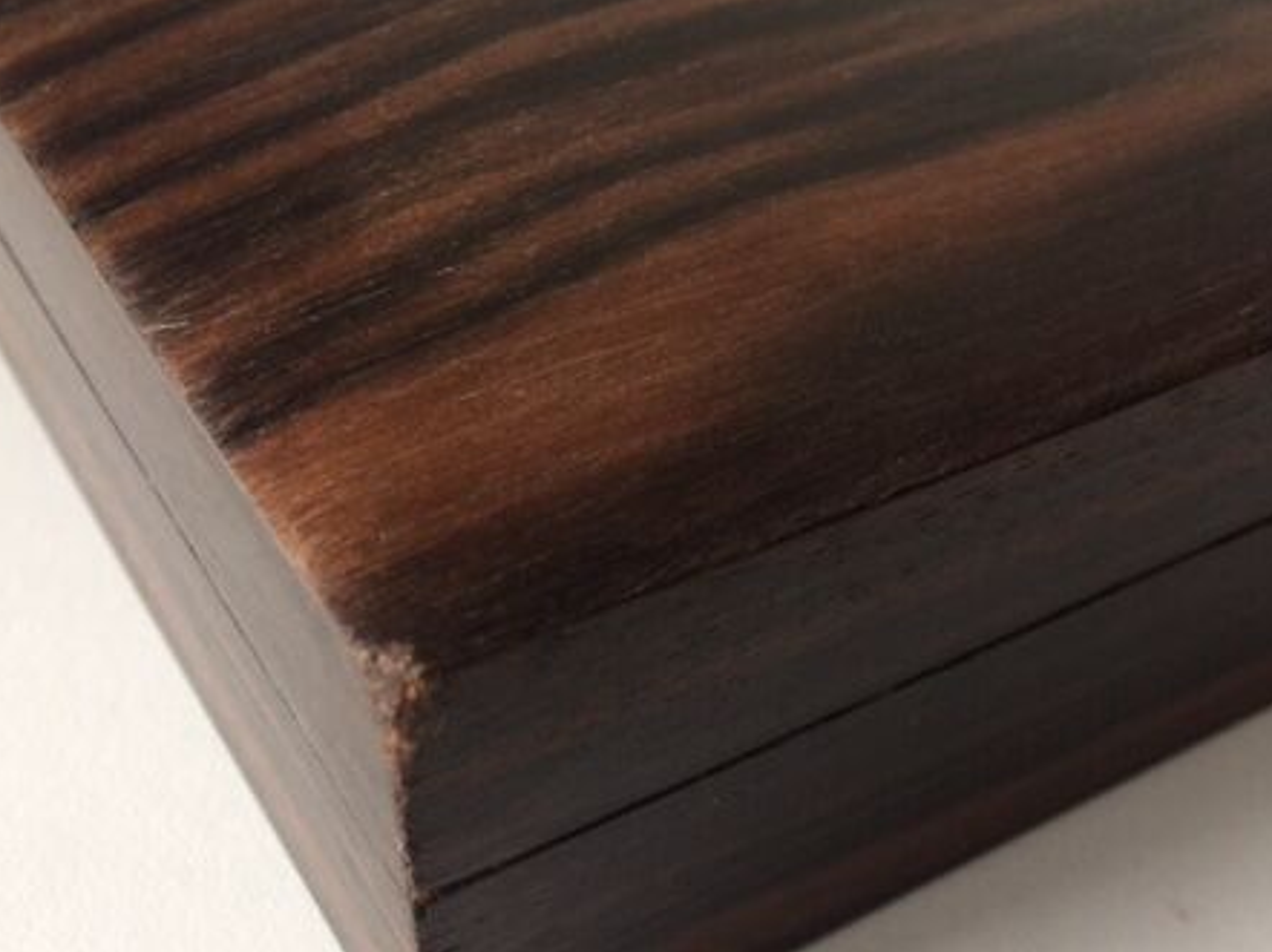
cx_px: 737
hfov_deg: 44.7
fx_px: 1542
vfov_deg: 33.8
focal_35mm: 42
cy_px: 679
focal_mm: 4.15
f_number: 2.2
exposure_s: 1/33
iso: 50
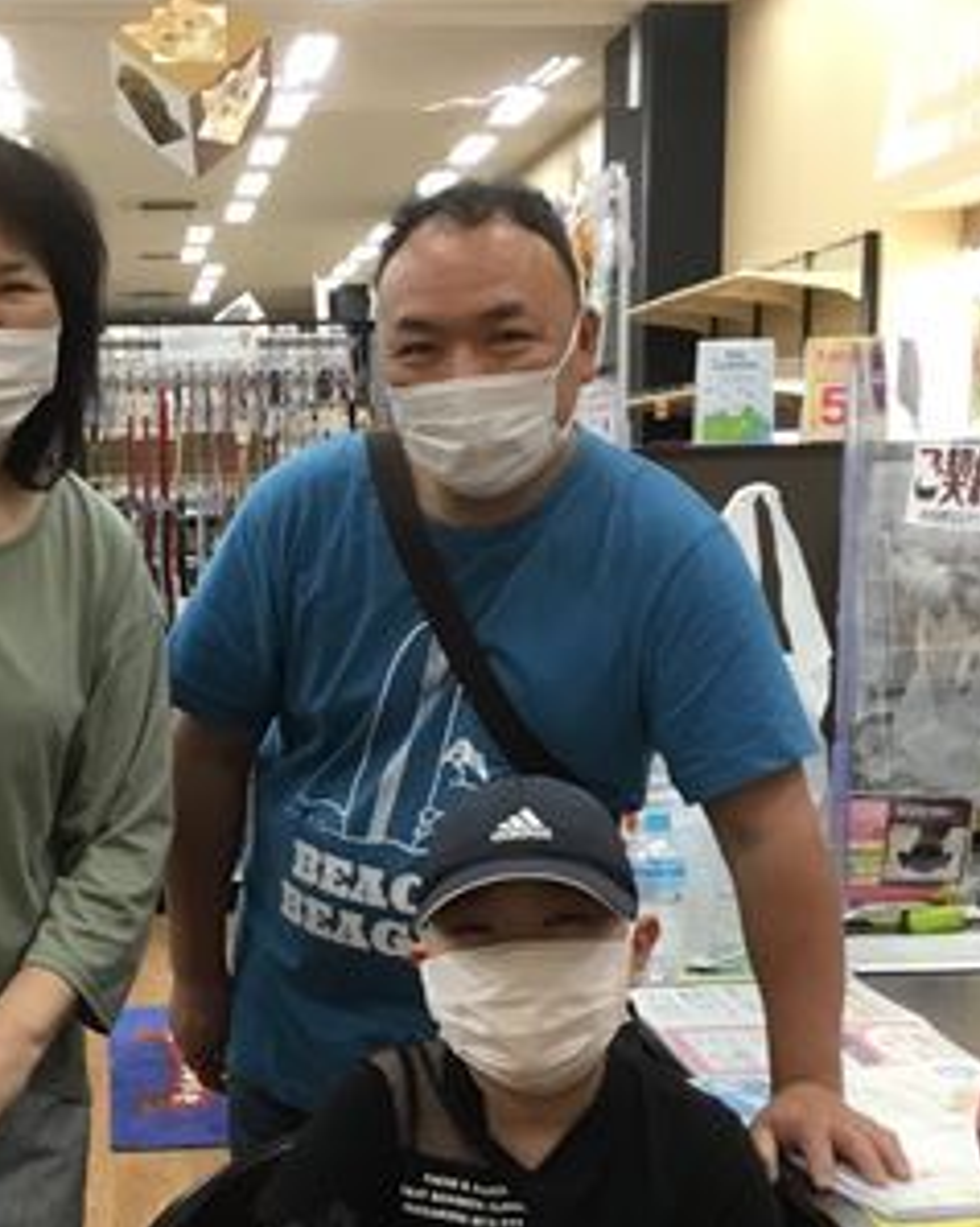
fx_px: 2214
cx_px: 264
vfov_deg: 30.7
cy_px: 848
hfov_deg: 24.7
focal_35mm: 61
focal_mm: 3.3
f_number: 2.4
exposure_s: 1/30
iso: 64
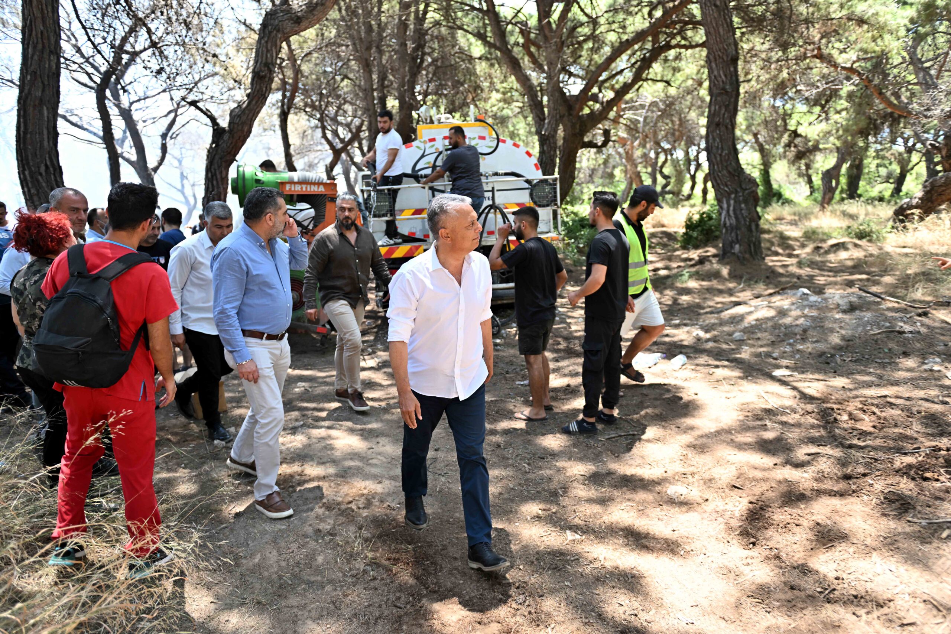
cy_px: 317
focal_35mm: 24
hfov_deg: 73.7
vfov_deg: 53.1
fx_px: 634
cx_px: 476
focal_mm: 24
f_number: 2.8
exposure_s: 1/160
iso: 100
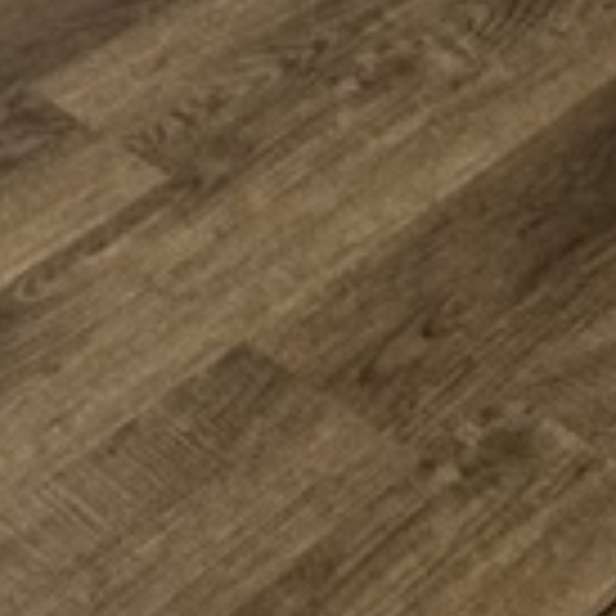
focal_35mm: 130
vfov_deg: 11.1
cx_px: -486
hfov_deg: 12.3
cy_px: -899
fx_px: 2617
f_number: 2.2
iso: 200
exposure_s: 1/60
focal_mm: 2.22
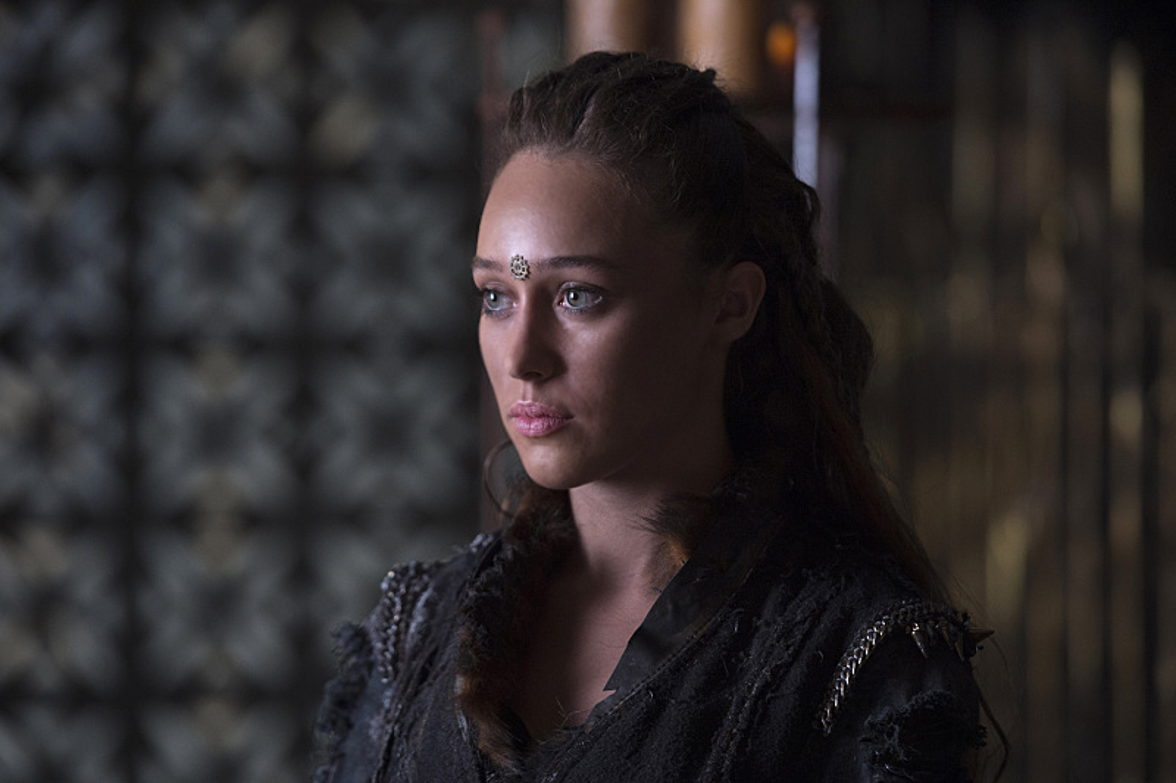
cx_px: 588
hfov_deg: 11.4
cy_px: 392
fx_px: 5878
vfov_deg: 7.6
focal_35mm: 180
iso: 2000
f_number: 4
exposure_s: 1/250
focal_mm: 180
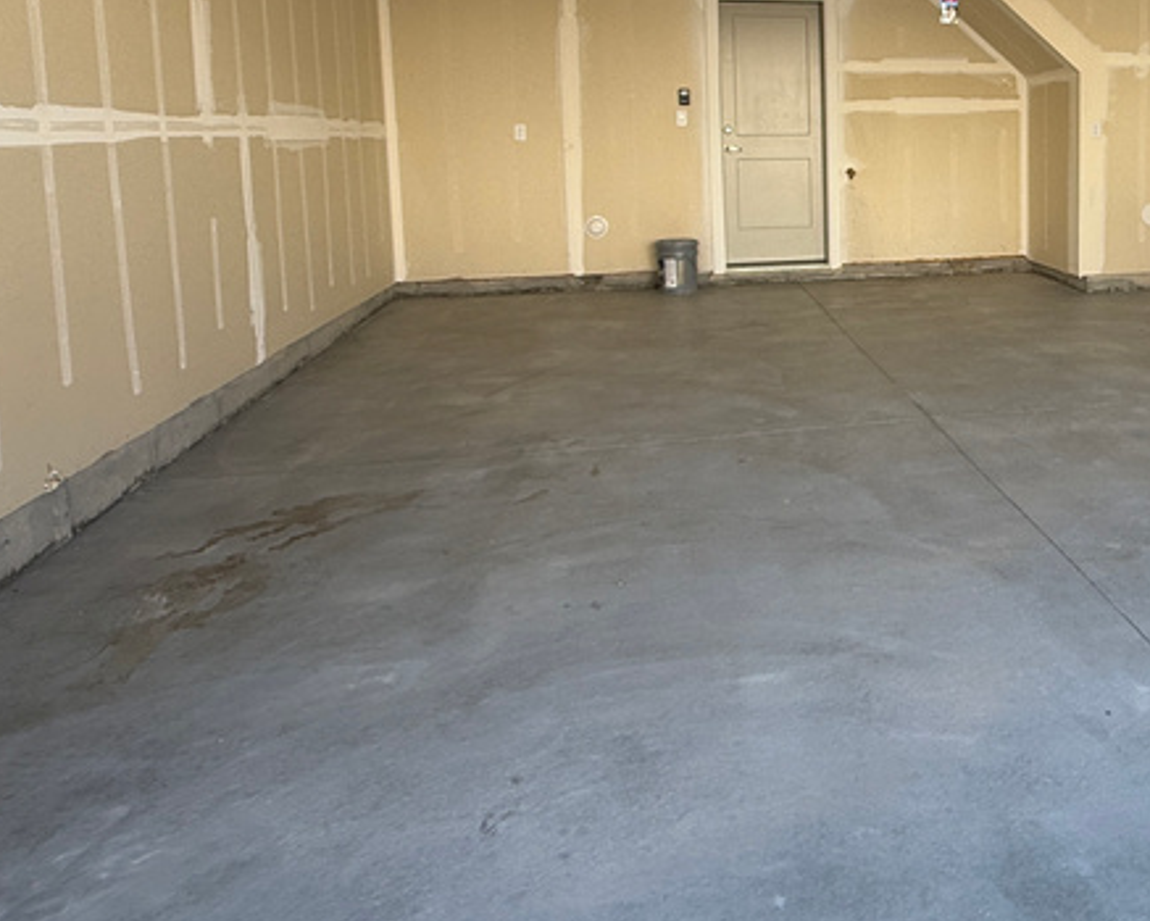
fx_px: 1090
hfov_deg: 51.5
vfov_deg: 44.5
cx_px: 950
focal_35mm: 32
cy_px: 242
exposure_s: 1/222
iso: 50
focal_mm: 2.22
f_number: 2.2
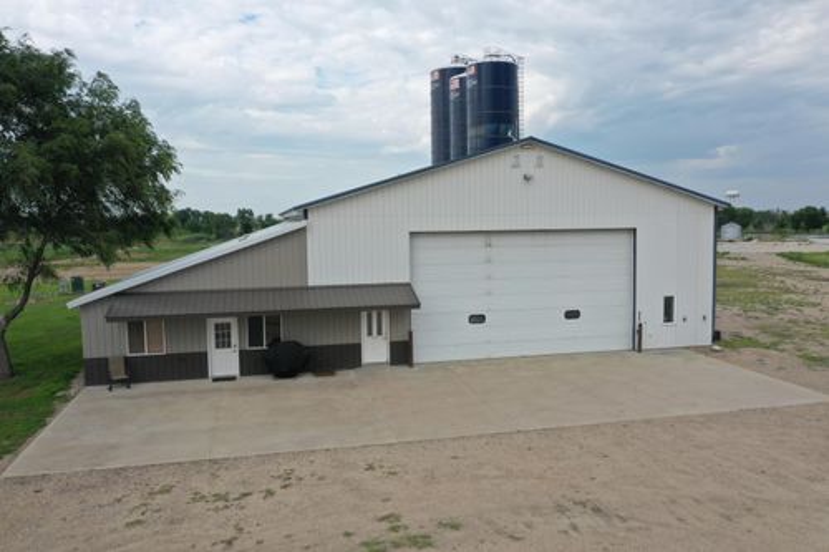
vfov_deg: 46.4
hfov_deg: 65.5
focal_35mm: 28
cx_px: 414
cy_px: 276
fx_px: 645
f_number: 7.1
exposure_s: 1/160
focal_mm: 10.26
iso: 100
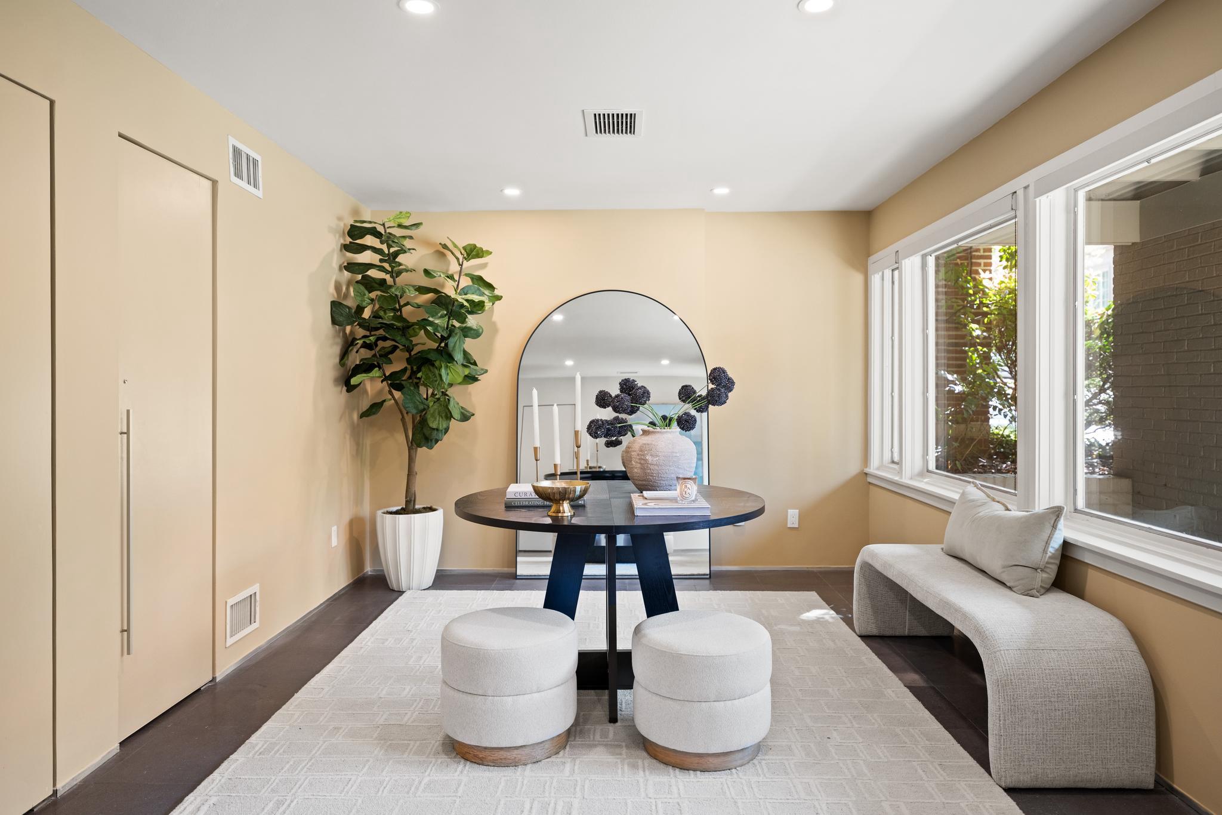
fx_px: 781
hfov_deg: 76.1
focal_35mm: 23
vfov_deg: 55.1
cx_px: 611
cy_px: 408
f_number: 2.8
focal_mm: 23
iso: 800
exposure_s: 1/30
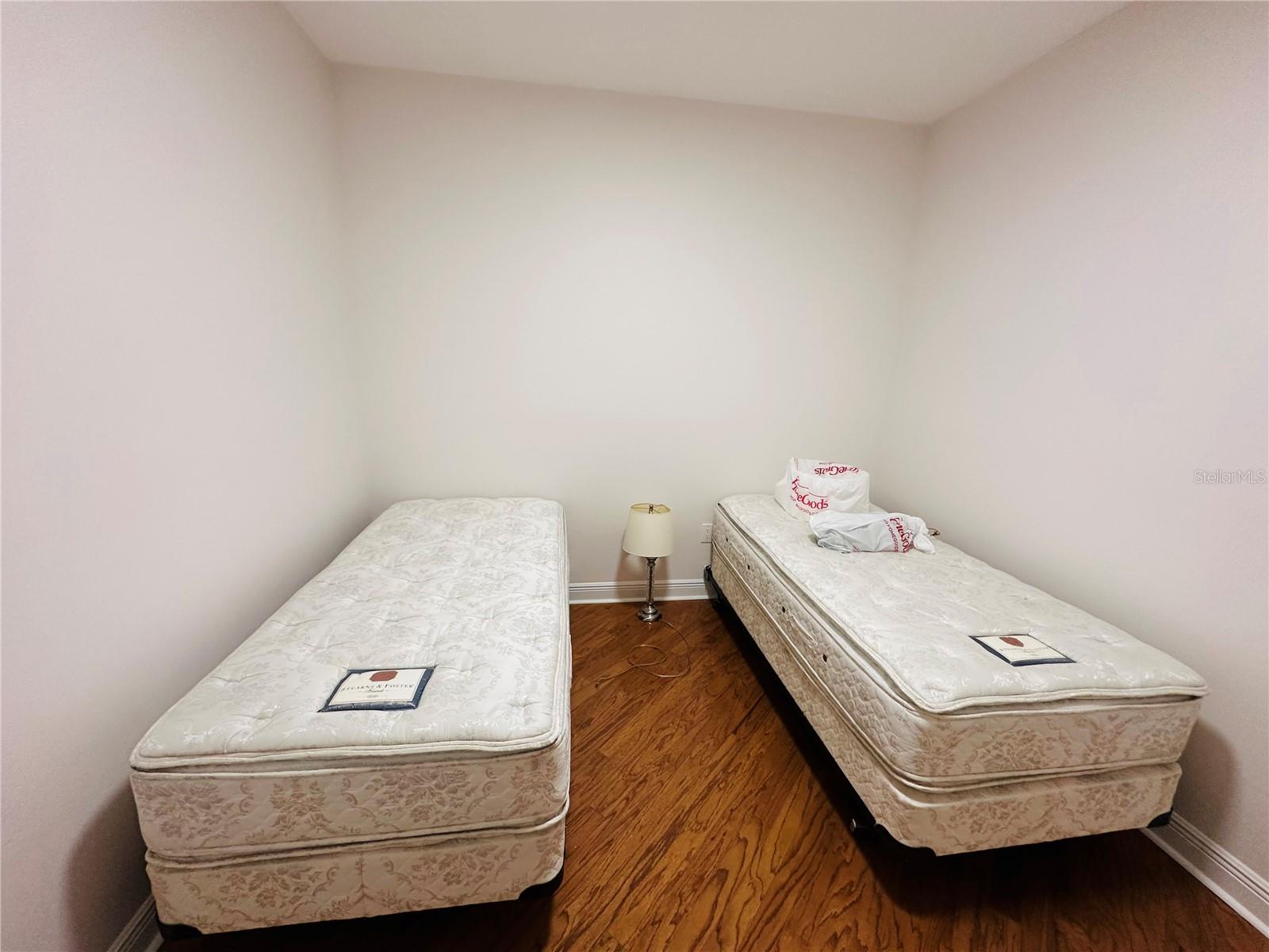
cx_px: 634
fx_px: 513
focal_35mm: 14
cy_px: 476
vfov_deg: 85.7
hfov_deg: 102.1
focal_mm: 2.22
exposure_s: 1/60
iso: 160
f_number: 2.2
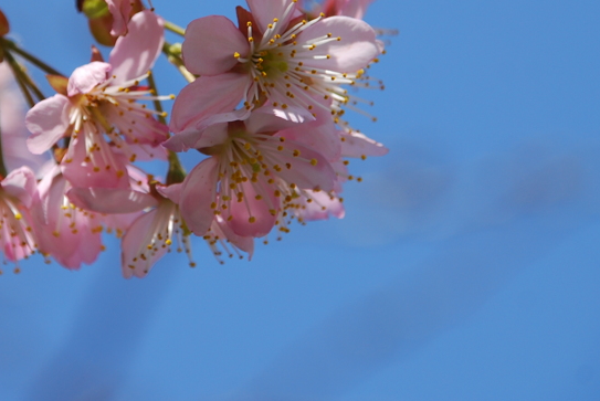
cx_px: 166
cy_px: 40
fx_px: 9441
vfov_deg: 2.4
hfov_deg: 3.6
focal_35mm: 566
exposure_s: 1/320
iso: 100
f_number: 6.3
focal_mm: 200
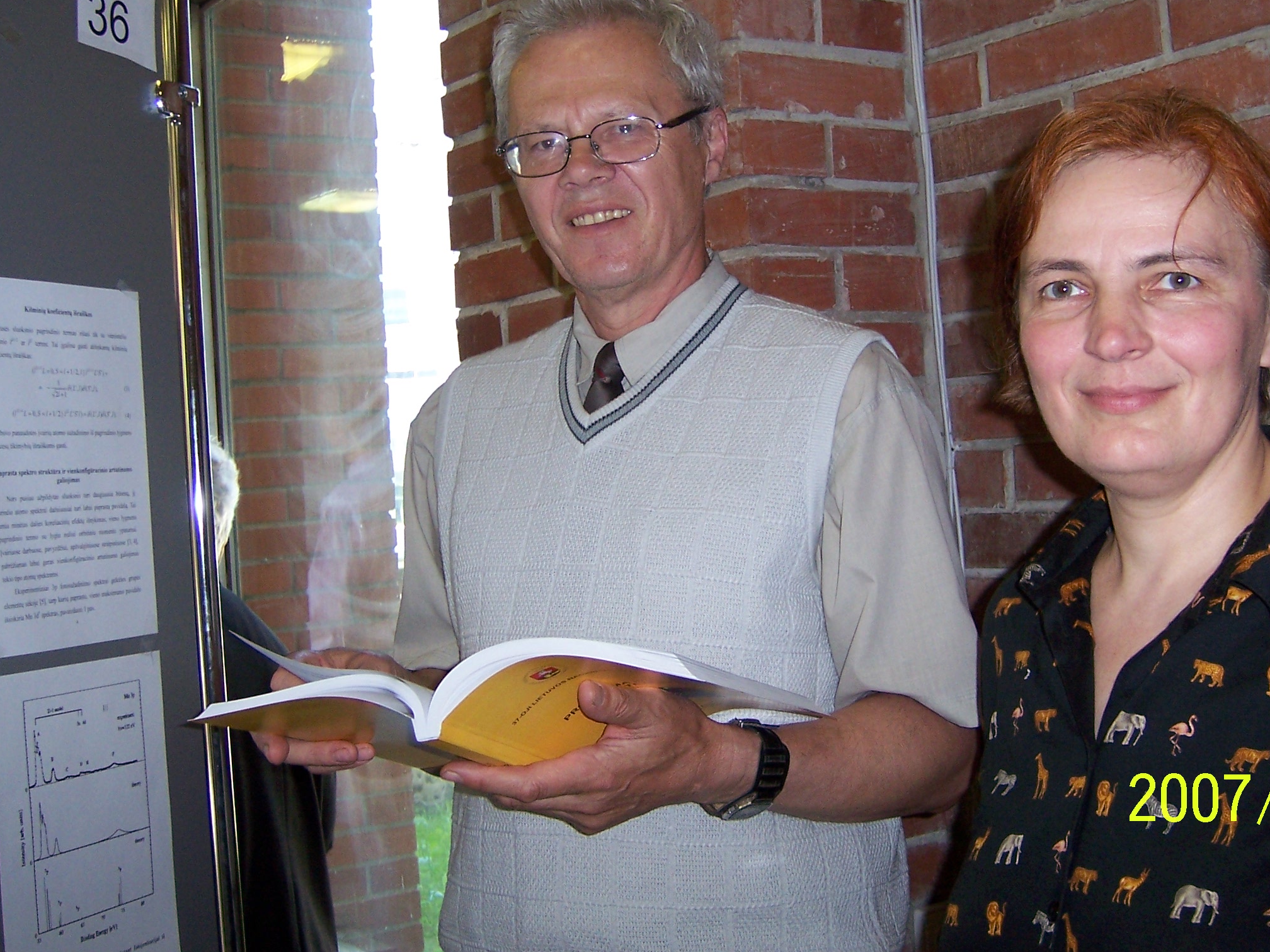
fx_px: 1688
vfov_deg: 31.4
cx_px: 719
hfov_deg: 41.2
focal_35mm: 46
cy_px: 351
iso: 125
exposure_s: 1/60
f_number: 2.8
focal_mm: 6.2
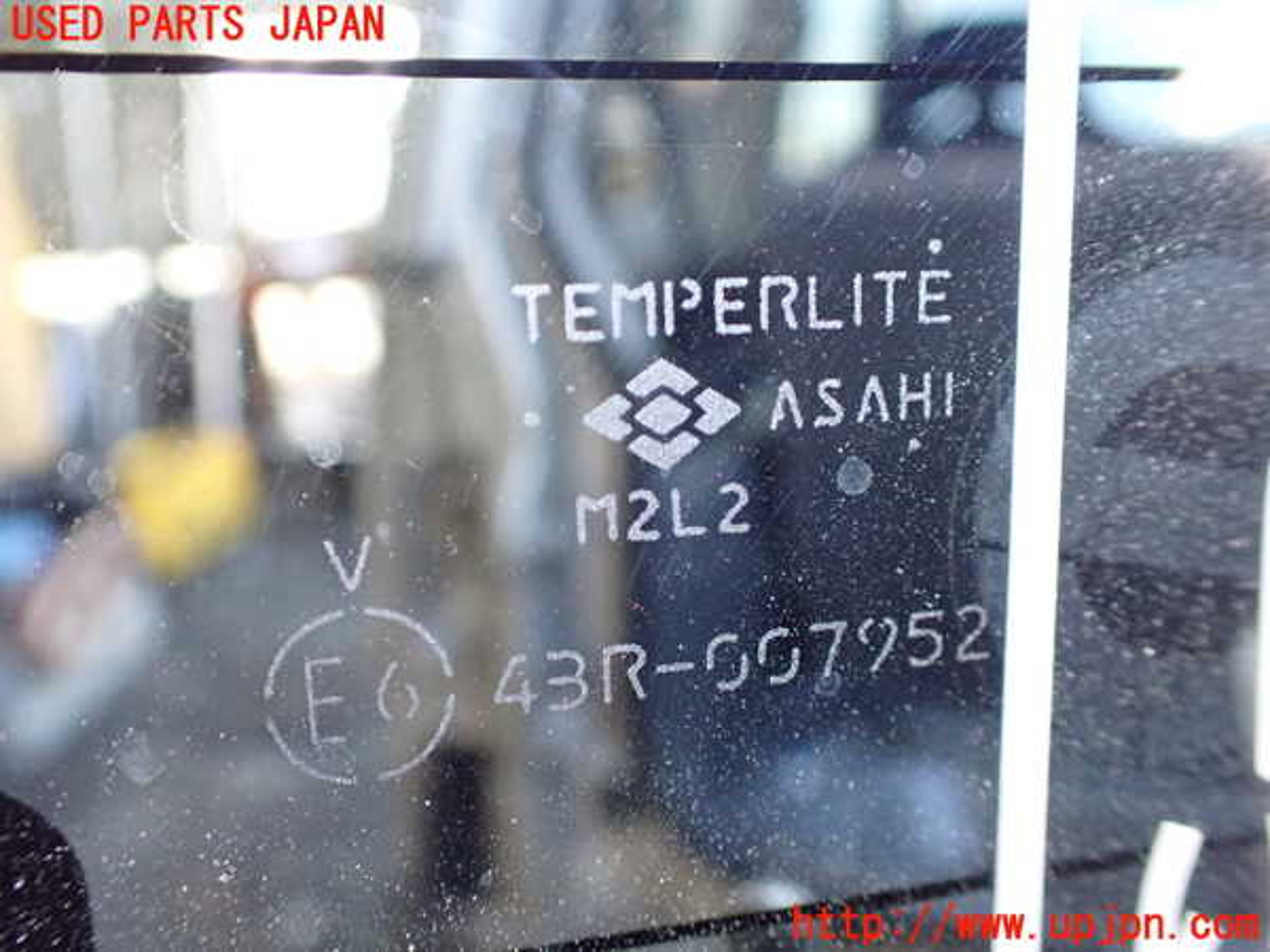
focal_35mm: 30
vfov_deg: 46.8
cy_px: 476
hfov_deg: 60.0
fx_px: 1101
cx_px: 635
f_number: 2.3
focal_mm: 5.4
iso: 800
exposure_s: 1/125
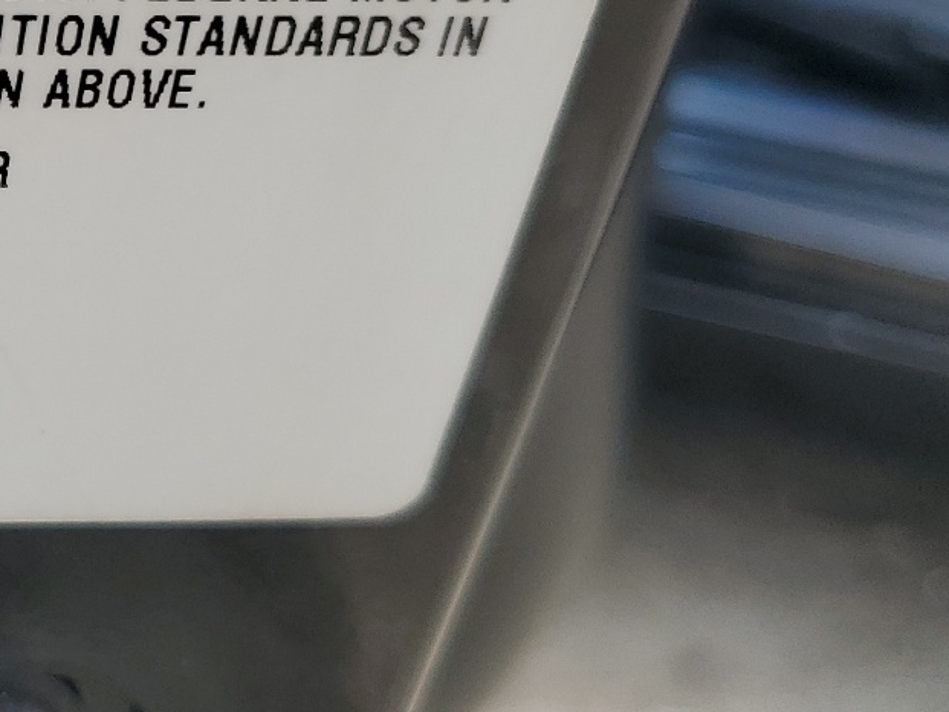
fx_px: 1837
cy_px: 37
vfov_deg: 21.3
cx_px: -241
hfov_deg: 25.5
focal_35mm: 67
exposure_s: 1/2000
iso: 50
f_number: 1.5
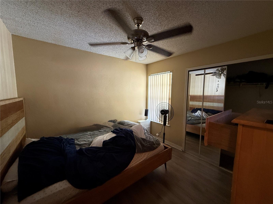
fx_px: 110
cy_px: 102
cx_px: 136
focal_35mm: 14
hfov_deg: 102.1
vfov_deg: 85.7
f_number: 2.2
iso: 320
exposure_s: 1/60
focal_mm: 2.22
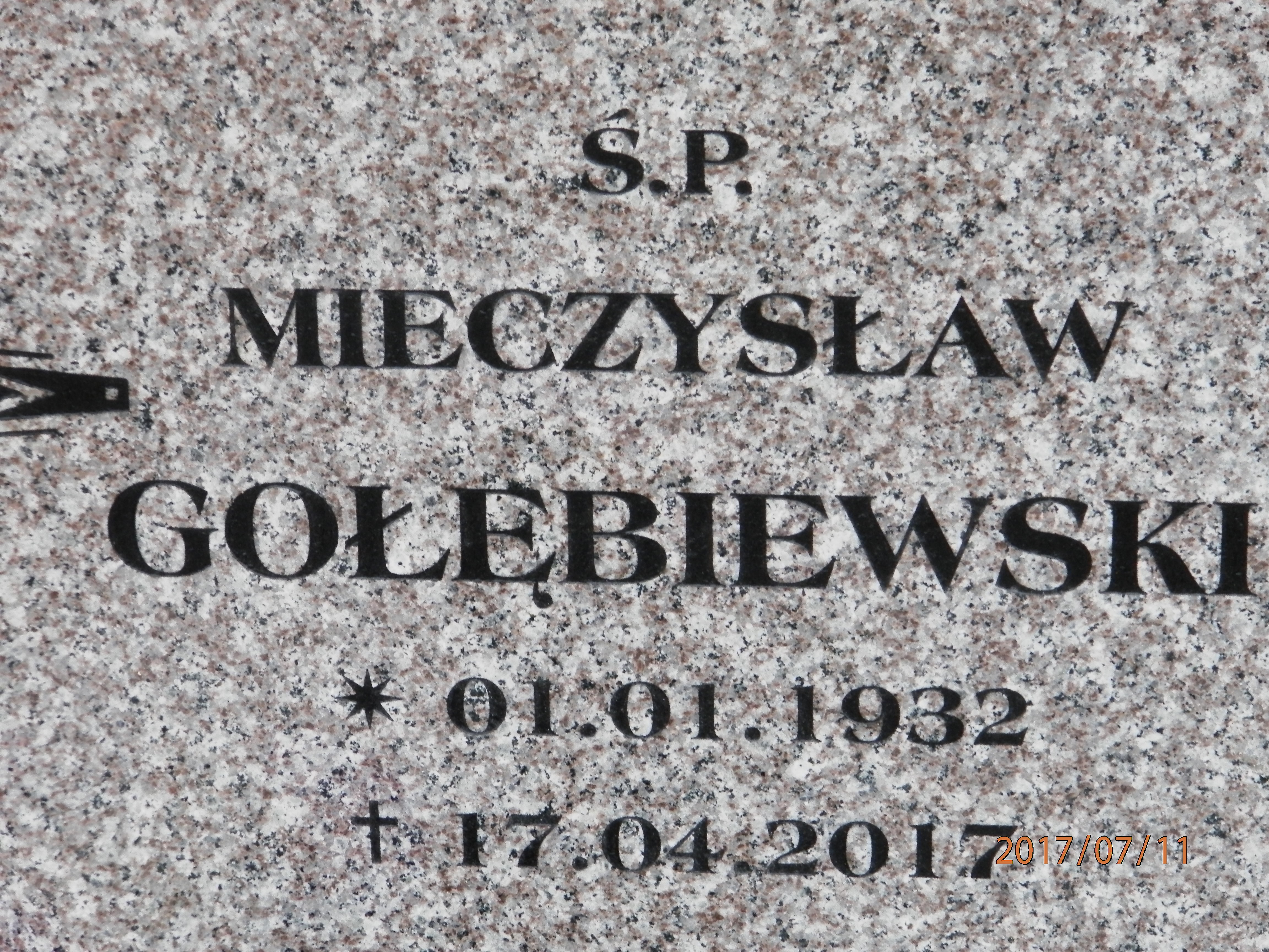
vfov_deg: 11.2
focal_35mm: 132
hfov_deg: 14.9
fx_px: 4839
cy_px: 476
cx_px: 634
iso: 200
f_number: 4.7
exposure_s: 1/60
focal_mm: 23.6
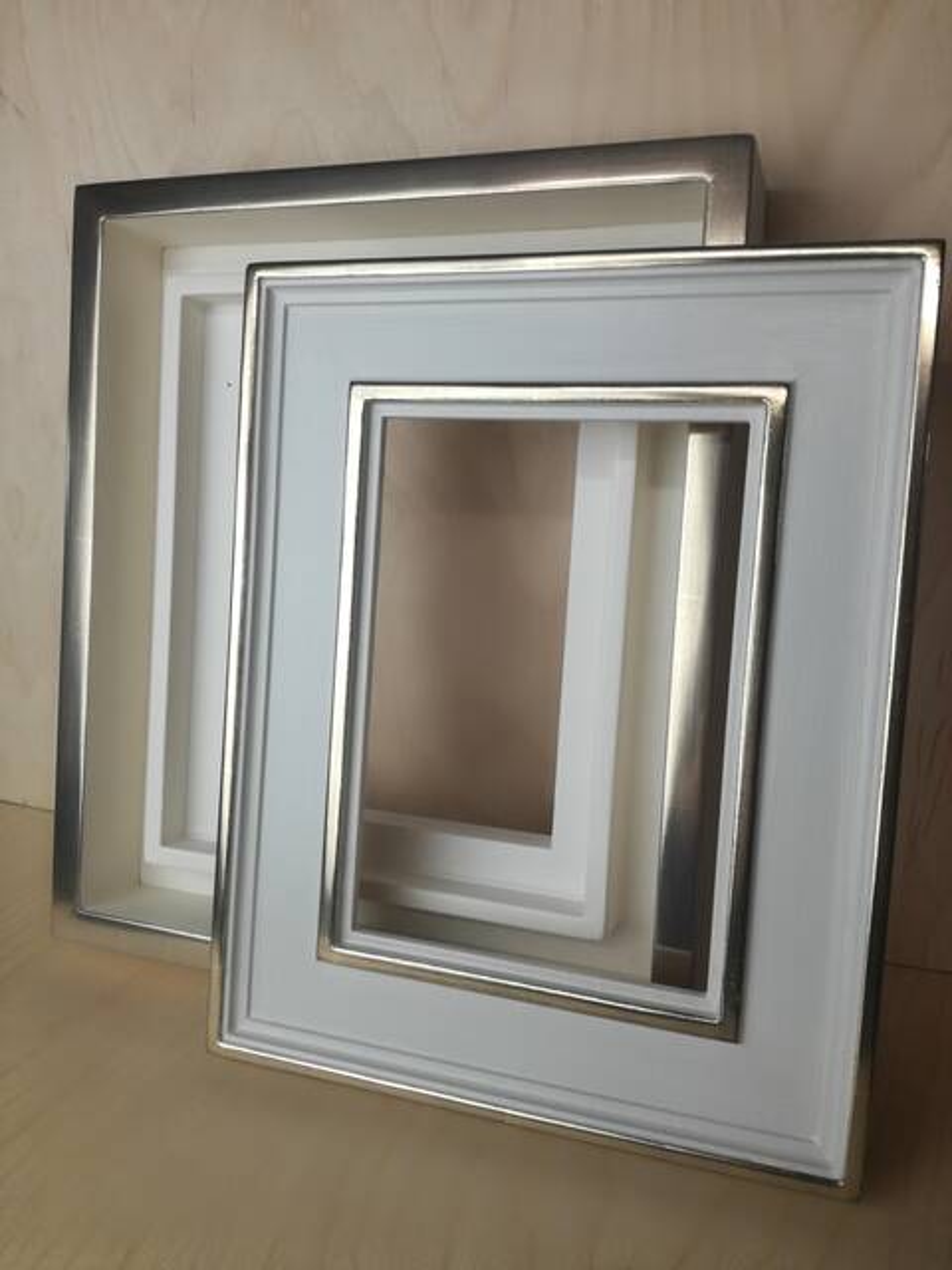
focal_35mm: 27
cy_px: 635
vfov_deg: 65.3
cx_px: 476
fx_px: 990
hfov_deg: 51.4
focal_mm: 3.79
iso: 64
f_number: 2
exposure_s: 1/100
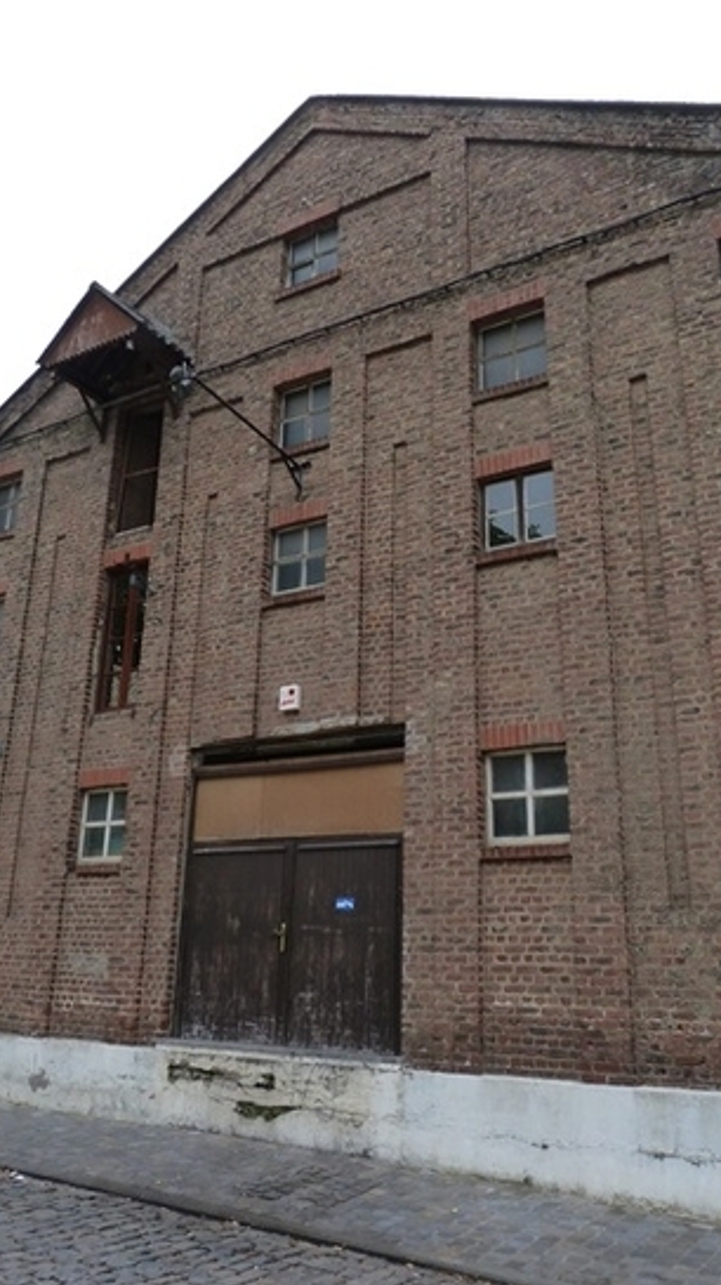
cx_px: 323
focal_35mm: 30
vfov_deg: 64.3
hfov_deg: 38.8
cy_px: 604
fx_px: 1021
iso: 125
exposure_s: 1/250
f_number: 5
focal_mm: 4.5
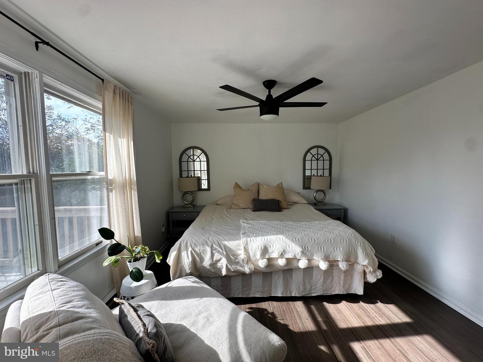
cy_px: 181
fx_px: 195
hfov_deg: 102.1
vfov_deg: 85.7
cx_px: 242
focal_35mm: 14
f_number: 2.2
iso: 40
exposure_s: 1/240
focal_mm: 2.22
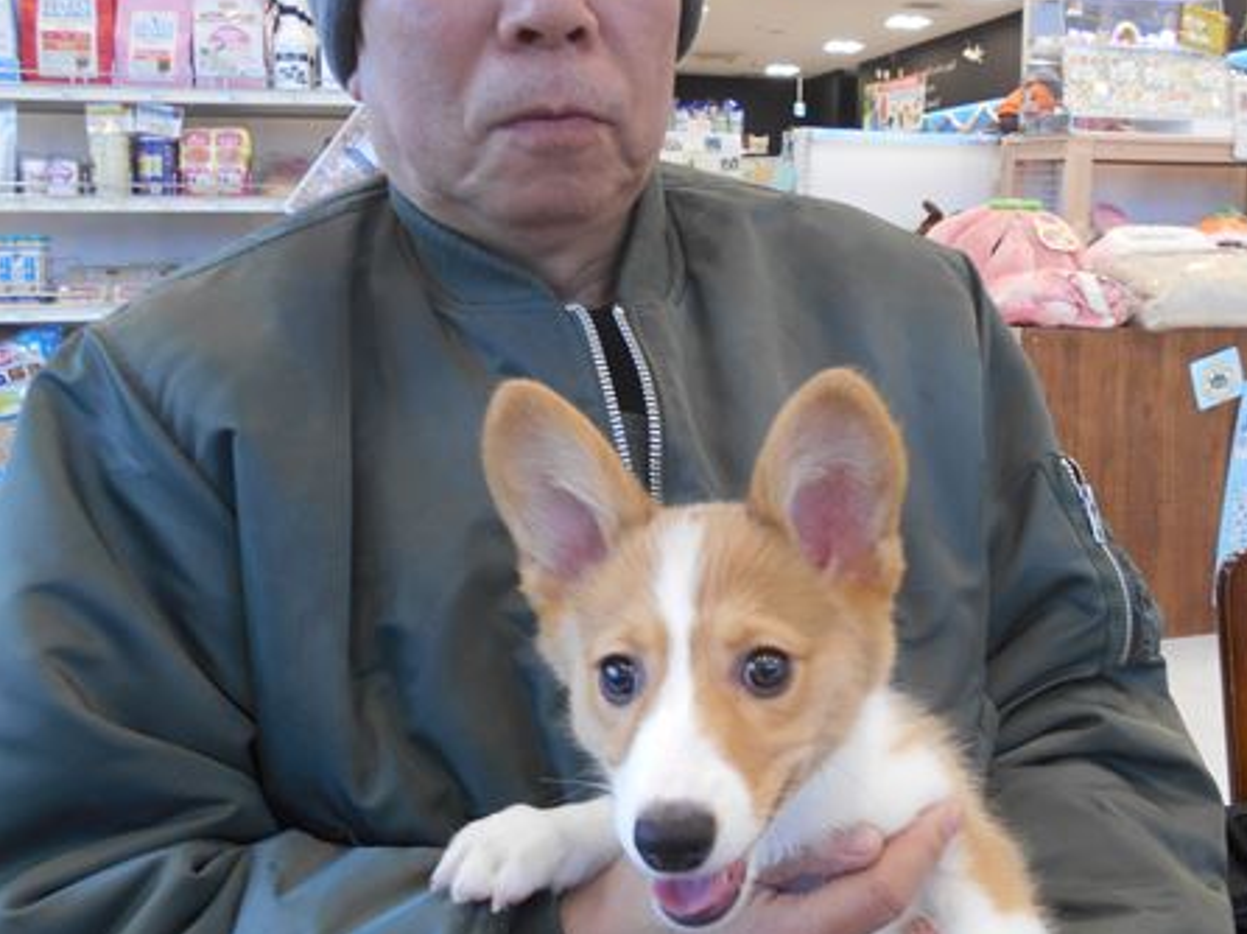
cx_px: 744
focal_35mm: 35
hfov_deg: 52.3
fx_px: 1260
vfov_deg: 40.6
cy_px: 417
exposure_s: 1/30
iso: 110
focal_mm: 4.6
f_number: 3.2
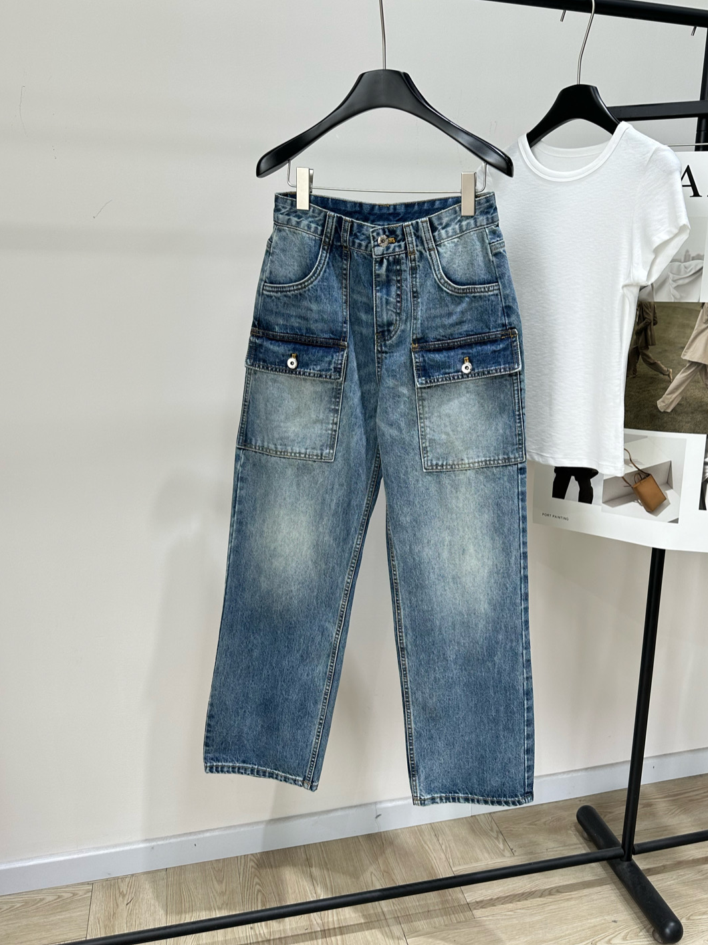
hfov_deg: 48.0
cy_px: 479
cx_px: 410
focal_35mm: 29
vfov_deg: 61.7
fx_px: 791
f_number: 1.78
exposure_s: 1/150
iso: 64
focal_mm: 6.86
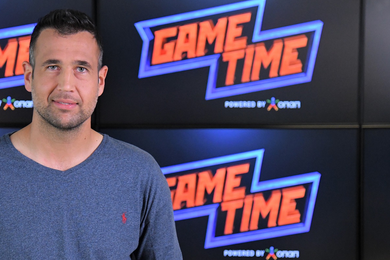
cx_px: 136
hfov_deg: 15.2
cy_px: 187
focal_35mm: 135
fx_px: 1462
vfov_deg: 10.1
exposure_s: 1/320
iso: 3200
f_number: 4
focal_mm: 86
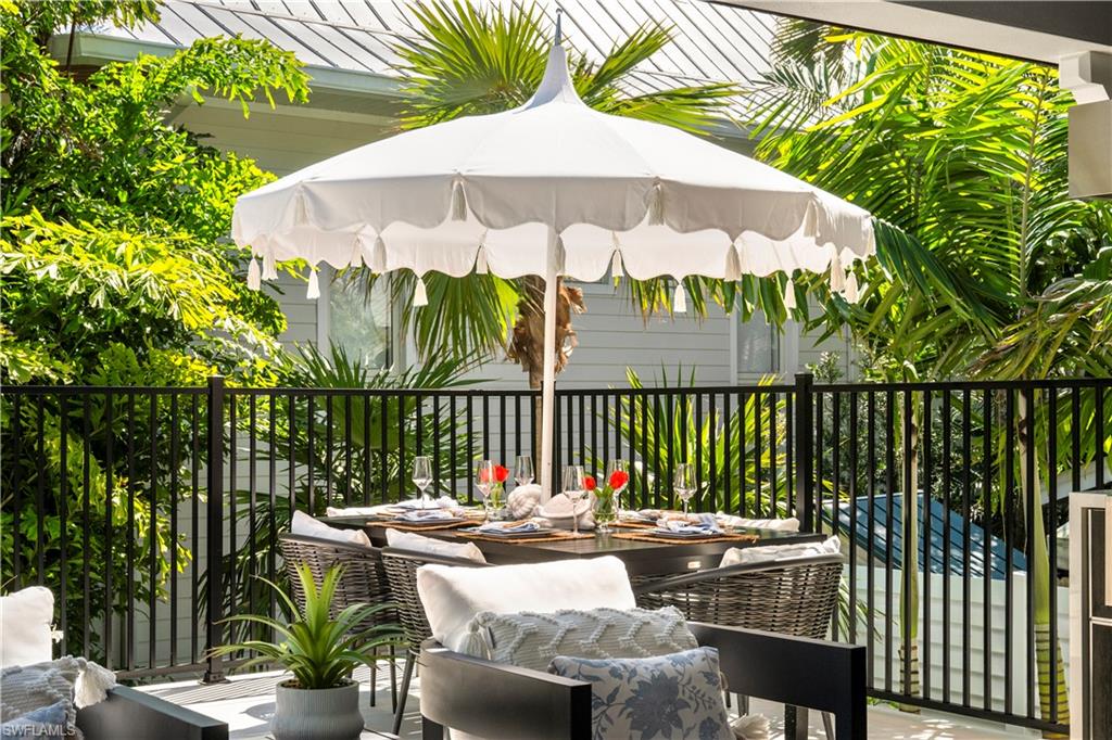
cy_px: 370
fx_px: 1482
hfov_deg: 41.1
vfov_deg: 28.1
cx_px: 556
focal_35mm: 48
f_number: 10
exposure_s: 1/500
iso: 400
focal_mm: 48
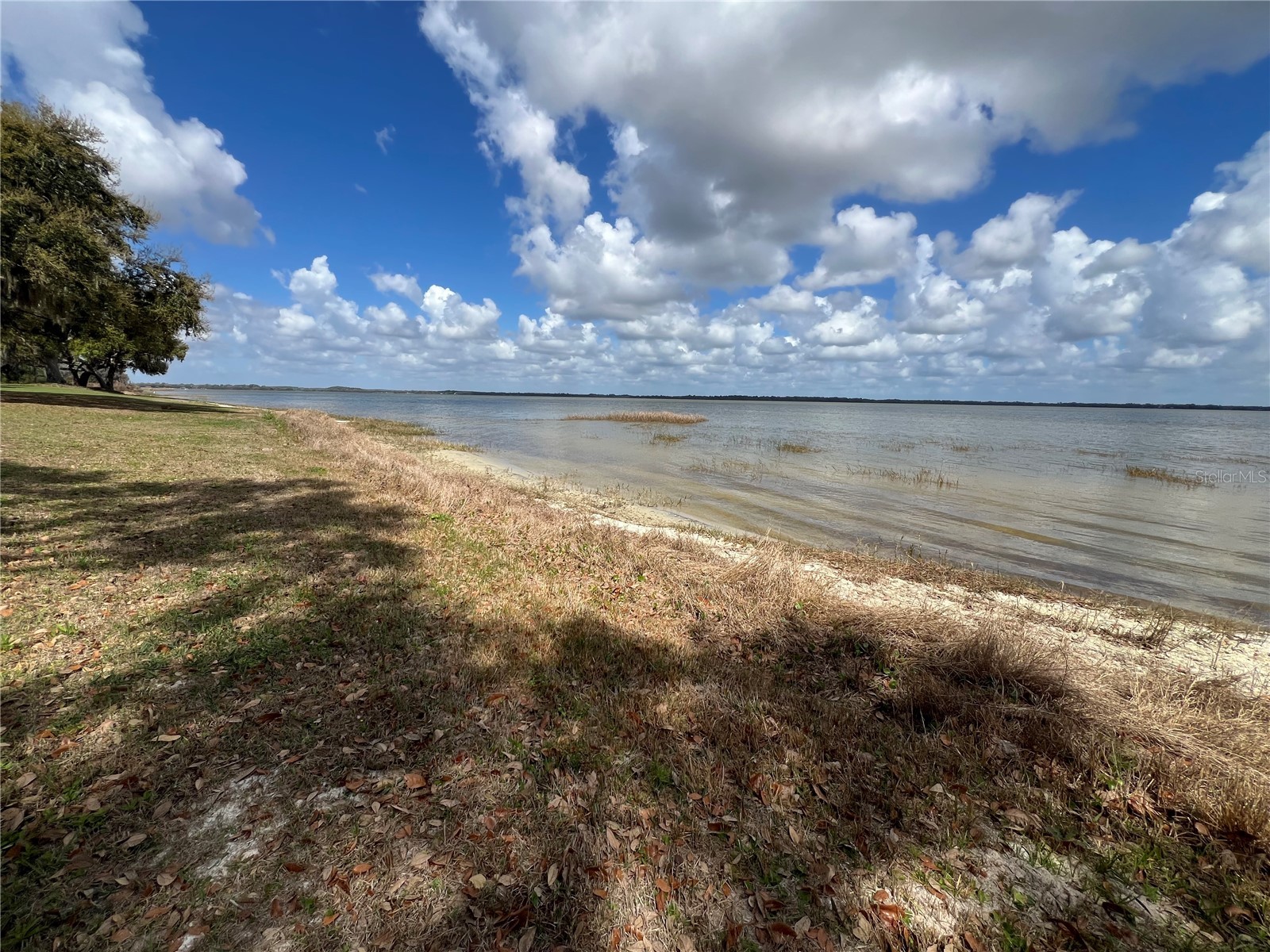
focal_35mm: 13
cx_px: 635
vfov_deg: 89.9
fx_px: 477
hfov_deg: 106.2
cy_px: 476
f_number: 1.8
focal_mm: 1.57
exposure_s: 1/3040
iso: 32
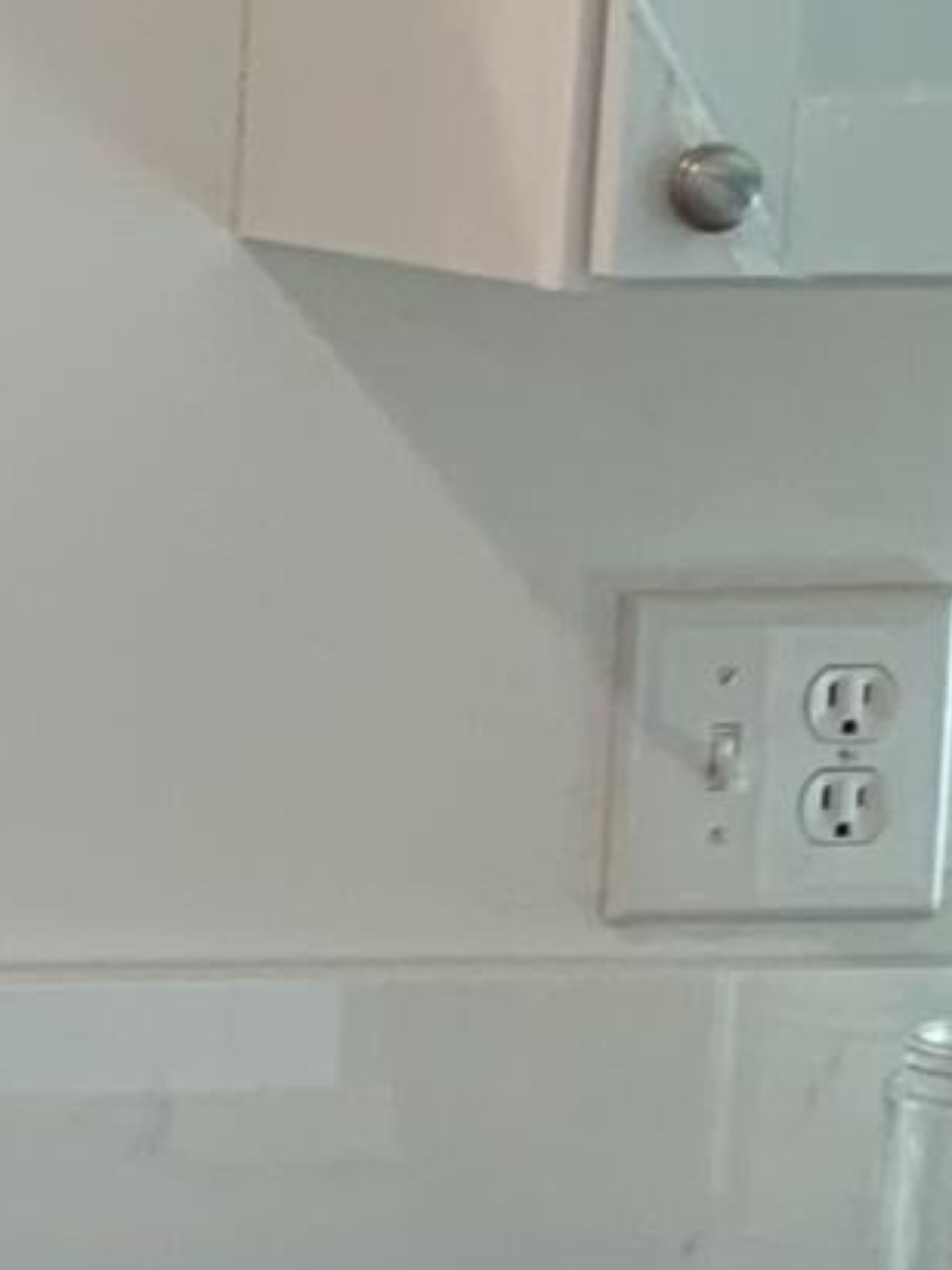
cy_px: 1196
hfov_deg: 6.8
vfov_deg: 10.3
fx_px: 6971
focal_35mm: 190
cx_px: -2250
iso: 50
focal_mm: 4.25
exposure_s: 1/60
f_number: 1.8
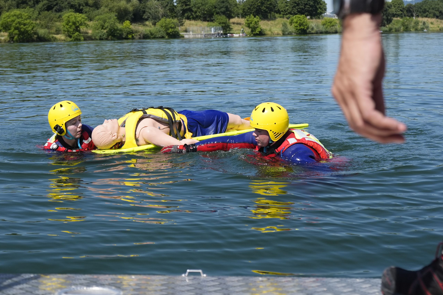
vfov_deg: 25.2
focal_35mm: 53
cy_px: 77
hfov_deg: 37.5
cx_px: 214
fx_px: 652
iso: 400
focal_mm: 34
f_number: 4.5
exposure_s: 1/3200
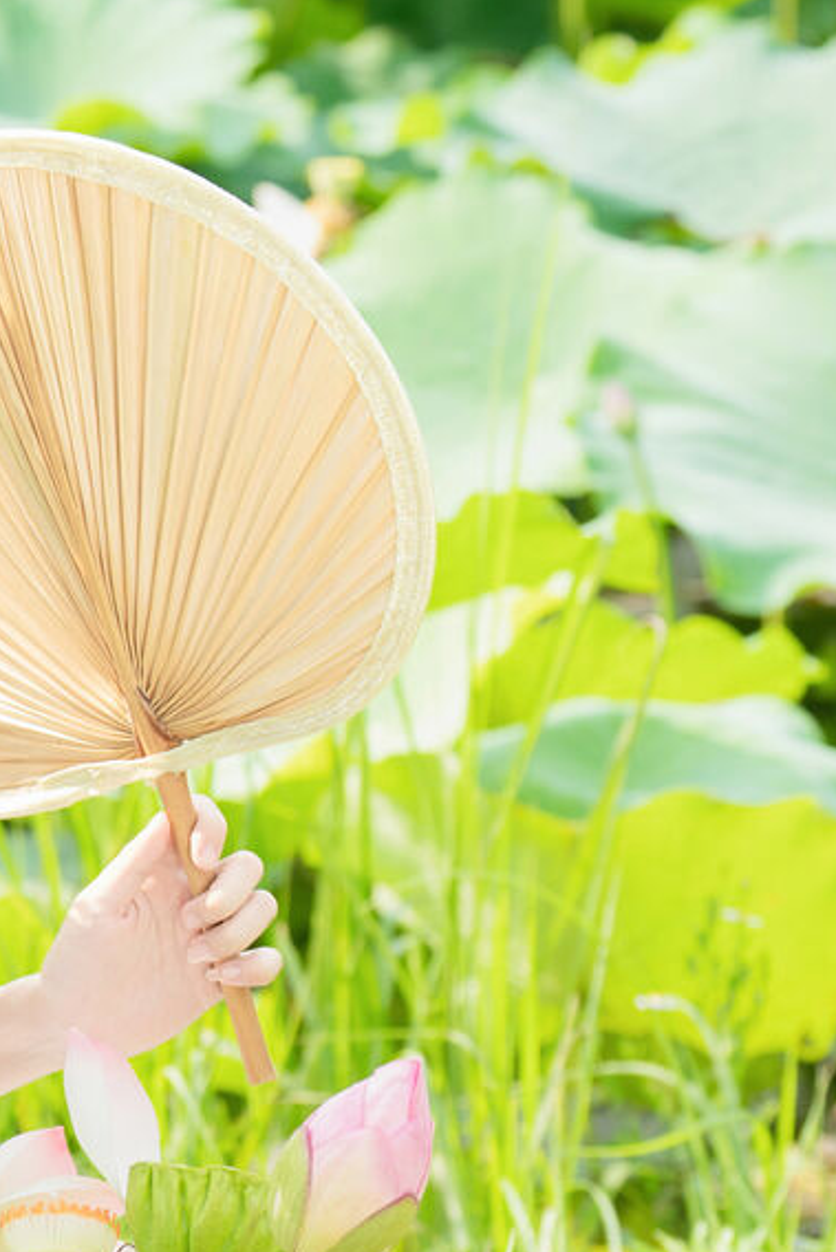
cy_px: 760
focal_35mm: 244
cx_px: -483
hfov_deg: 5.6
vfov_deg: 8.4
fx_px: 8493
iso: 320
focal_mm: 77
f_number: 4
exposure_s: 1/400
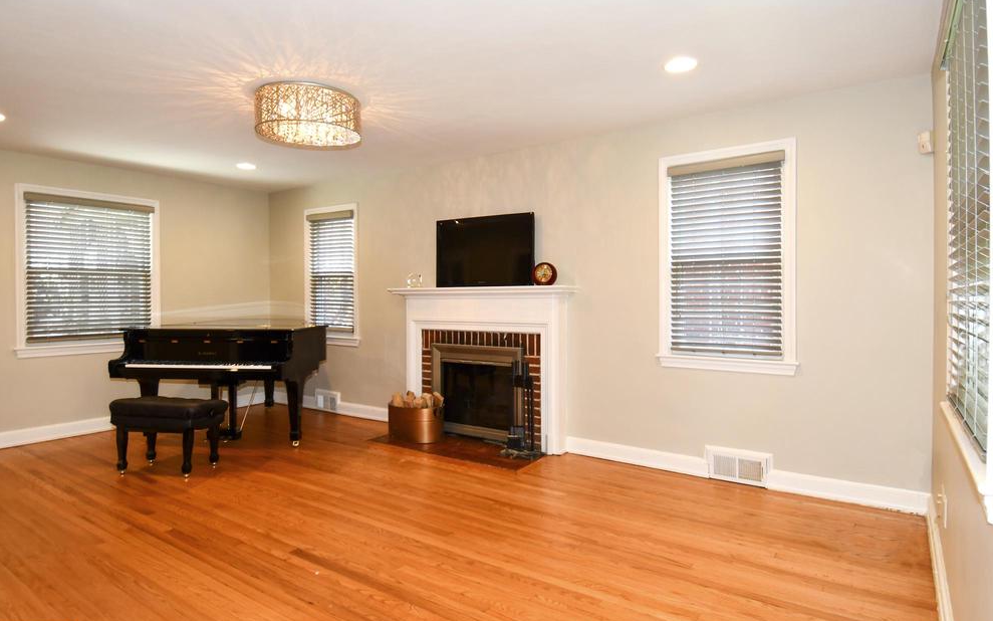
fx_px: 514
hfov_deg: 88.0
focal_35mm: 19
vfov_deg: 62.2
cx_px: 480
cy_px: 317
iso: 500
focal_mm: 12
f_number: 4
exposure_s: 1/60
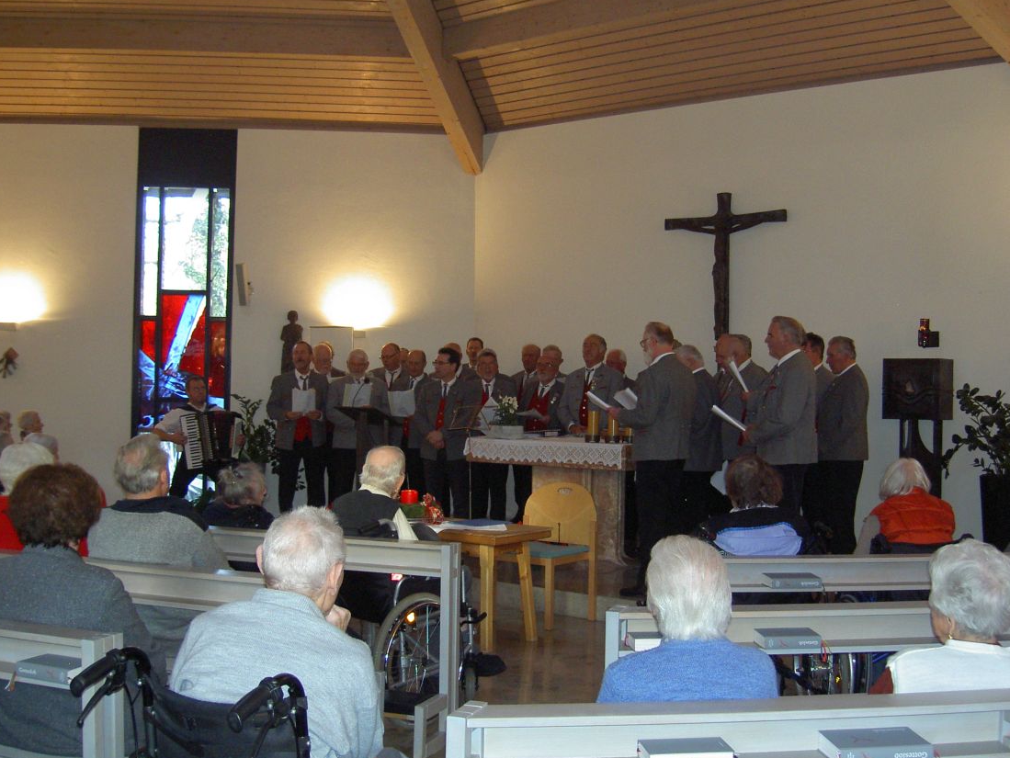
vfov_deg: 34.4
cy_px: 386
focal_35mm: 42
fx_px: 1226
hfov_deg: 44.8
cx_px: 503
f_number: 2.8
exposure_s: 1/59.5
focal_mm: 8
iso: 100
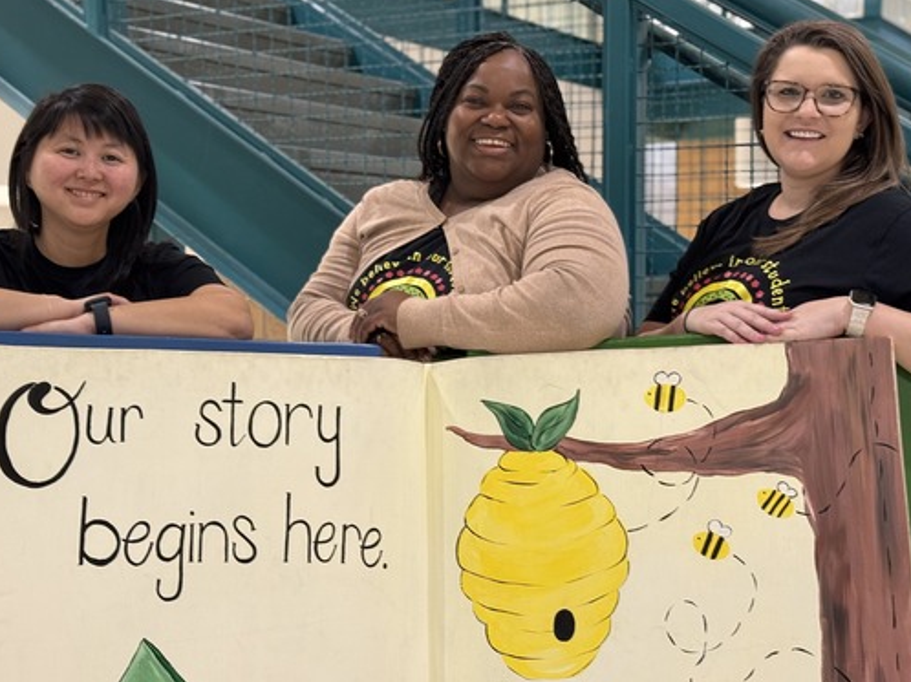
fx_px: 1420
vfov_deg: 27.0
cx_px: 457
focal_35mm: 54
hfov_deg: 35.6
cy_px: 335
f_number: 1.78
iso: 200
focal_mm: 6.76
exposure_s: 1/40
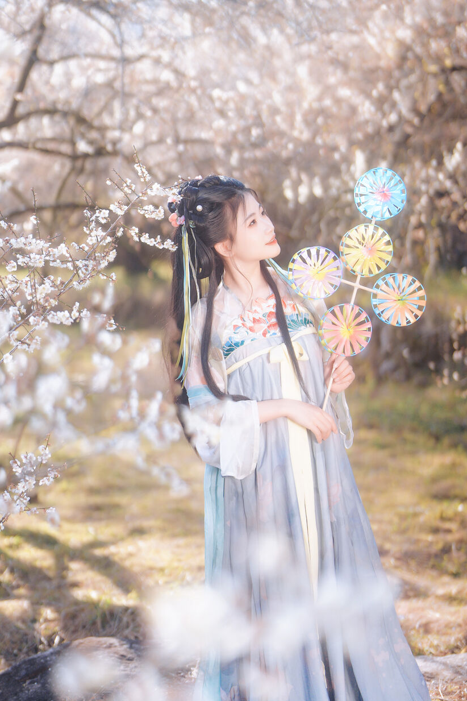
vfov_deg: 27.7
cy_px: 339
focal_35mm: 73
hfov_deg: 18.7
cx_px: 218
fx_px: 1420
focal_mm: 50
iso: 100
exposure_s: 1/3200
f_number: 1.2
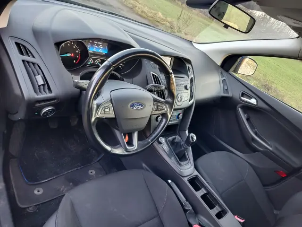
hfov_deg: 73.9
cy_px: 114
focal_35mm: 23
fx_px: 201
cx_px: 151
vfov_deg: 58.9
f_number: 1.8
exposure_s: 1/50
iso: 369
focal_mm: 5.56
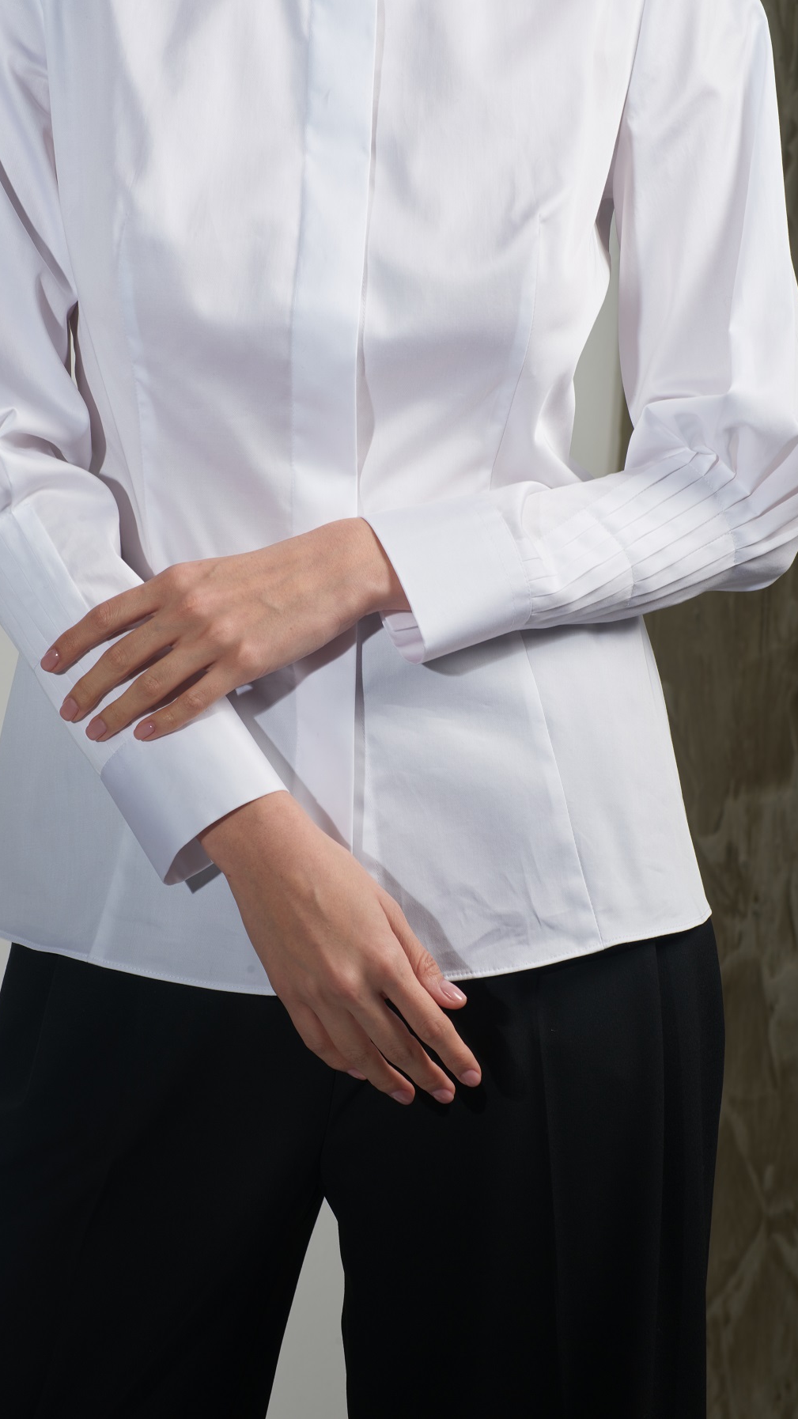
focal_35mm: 126
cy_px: 709
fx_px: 4740
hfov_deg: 9.6
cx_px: 353
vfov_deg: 17.0
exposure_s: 1/200
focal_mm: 120
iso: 100
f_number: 11
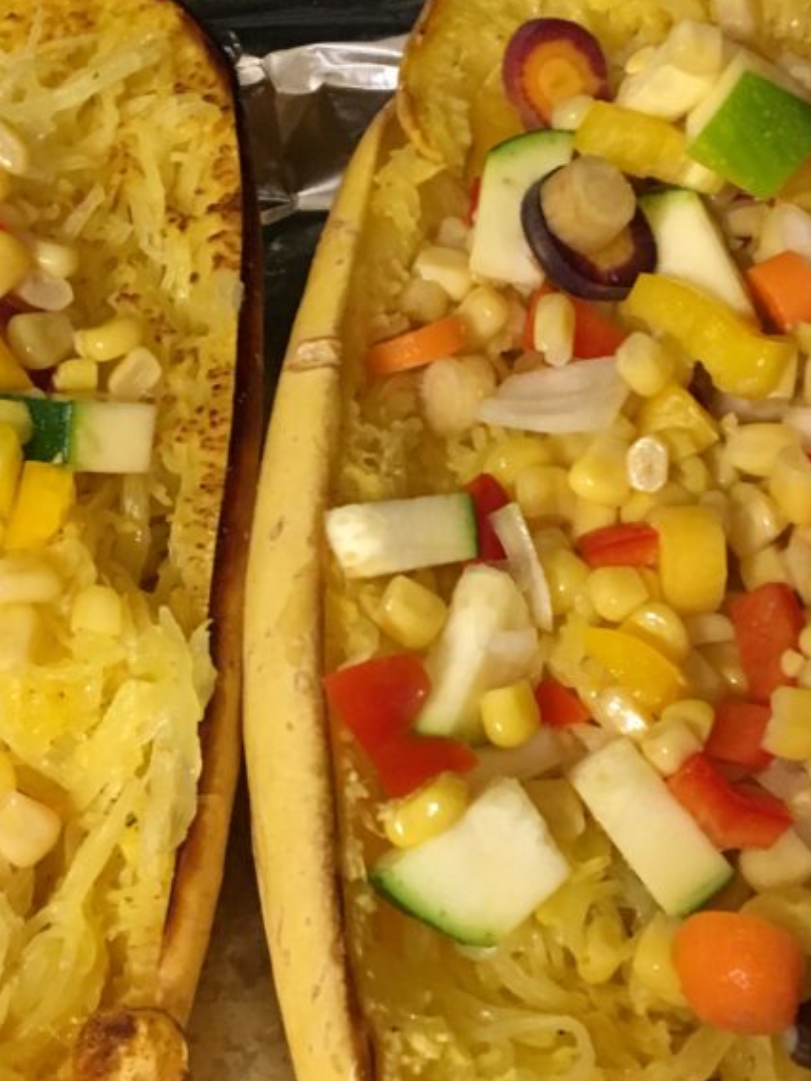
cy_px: 587
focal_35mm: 64
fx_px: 1999
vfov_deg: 30.3
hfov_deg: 22.8
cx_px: 282
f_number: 2.2
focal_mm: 4.15
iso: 200
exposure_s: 1/20
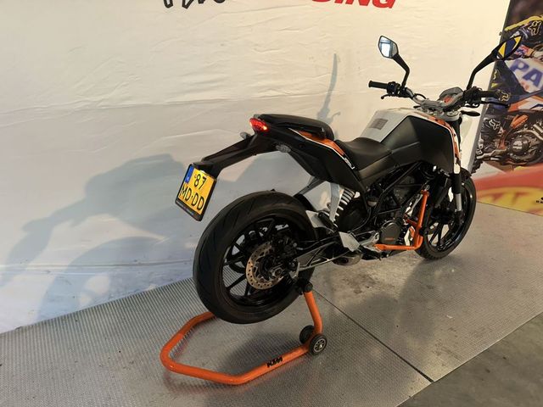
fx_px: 376
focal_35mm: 24
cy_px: 204
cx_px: 272
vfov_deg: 56.8
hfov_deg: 71.6
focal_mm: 6.86
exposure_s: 1/25
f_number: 1.78
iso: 80
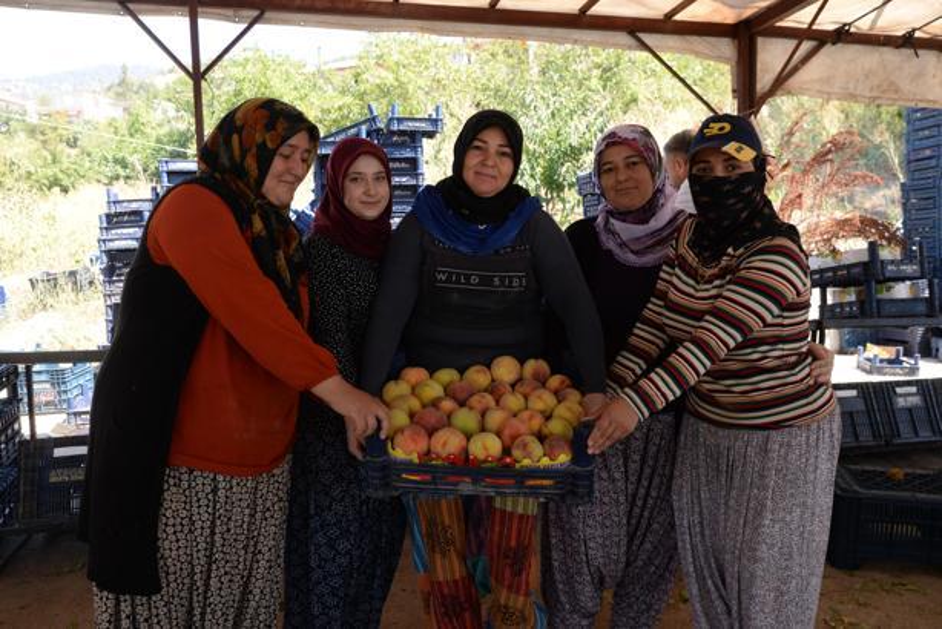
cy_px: 314
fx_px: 733
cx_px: 471
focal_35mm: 28
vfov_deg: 46.4
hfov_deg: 65.4
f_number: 5.6
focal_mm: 28
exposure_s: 1/125
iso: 250
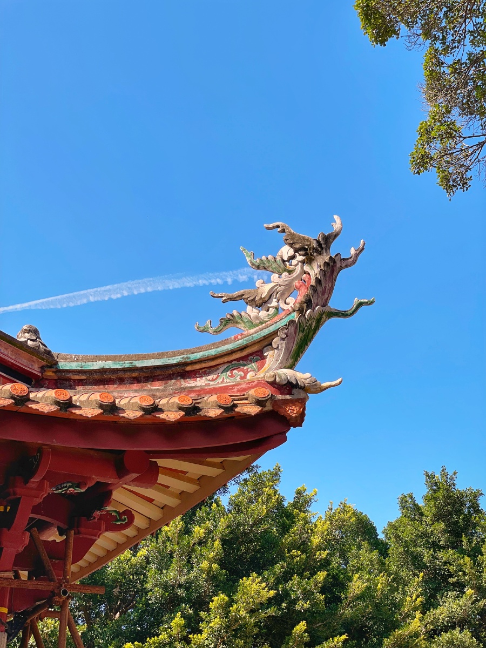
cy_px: 324
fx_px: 973
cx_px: 243
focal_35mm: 52
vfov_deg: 36.8
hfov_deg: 28.0
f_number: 2
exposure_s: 1/1410
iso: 32
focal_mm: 6
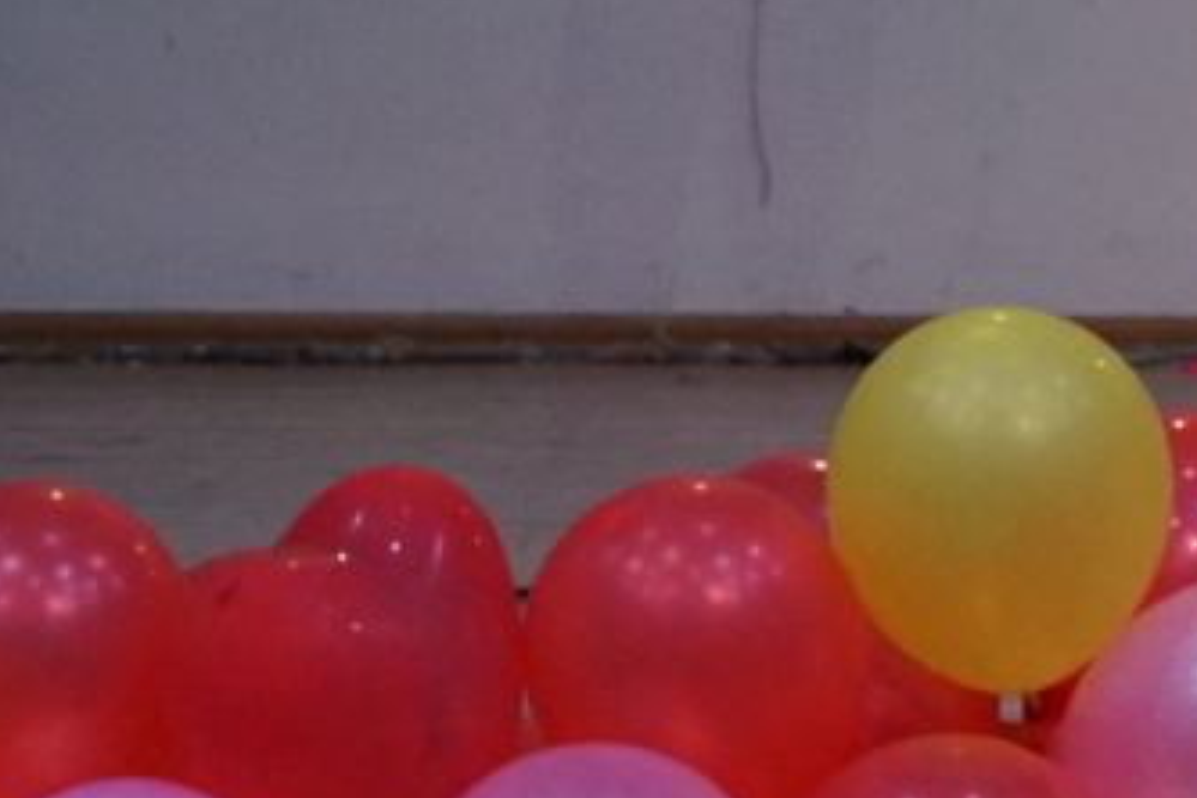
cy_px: -1078
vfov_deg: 4.4
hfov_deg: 6.6
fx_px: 10174
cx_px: 2196
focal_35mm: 306
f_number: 4
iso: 5000
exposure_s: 1/160
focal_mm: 63
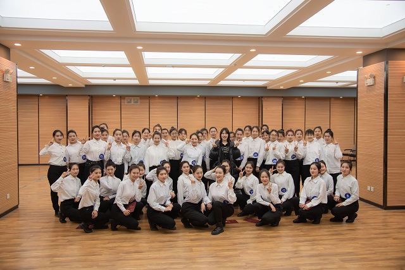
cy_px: 135
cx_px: 202
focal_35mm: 30
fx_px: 338
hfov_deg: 61.9
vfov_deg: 43.6
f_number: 4
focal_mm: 30
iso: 250
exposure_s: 1/125
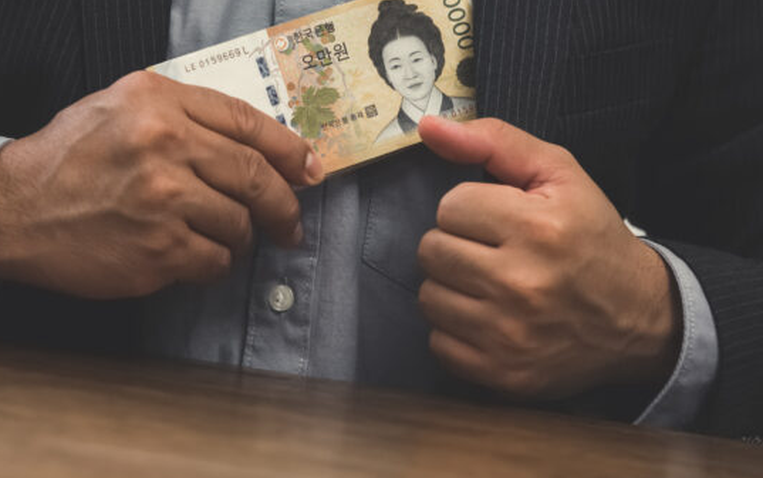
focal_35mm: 136
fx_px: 2829
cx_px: 276
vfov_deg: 9.6
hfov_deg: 15.3
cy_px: 162
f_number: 4.5
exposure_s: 1/80
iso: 320
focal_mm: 70
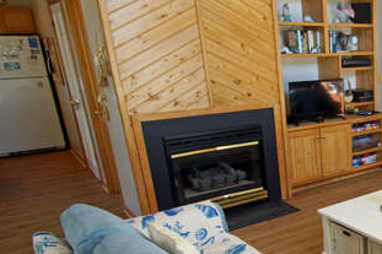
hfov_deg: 44.0
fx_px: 392
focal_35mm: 37
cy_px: 187
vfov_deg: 35.2
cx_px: 386
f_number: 4
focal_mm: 10
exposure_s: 1/60
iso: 200
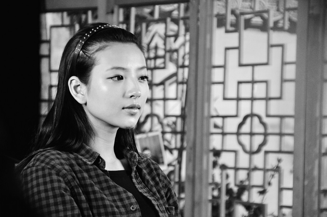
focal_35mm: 147
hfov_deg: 14.0
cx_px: 164
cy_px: 108
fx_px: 1333
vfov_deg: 9.3
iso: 1250
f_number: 5.6
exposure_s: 1/200
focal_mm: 98
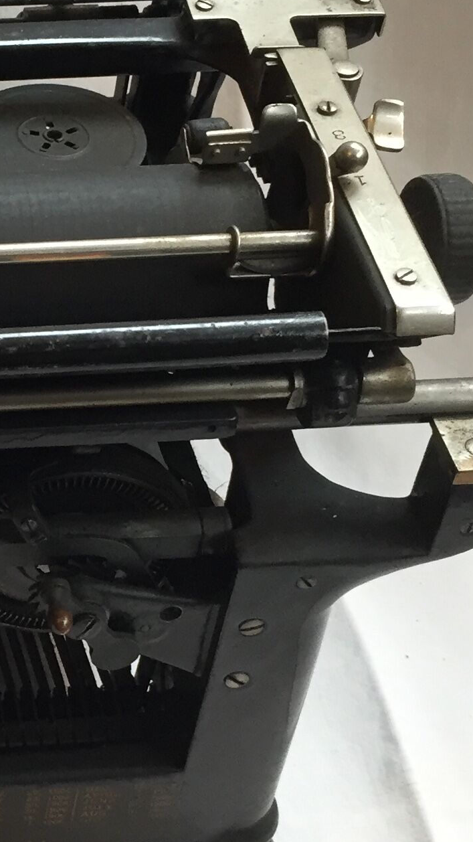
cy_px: 453
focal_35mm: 82
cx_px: -221
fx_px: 1830
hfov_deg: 13.9
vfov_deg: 25.9
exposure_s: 1/33
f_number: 2.2
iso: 125
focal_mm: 4.15
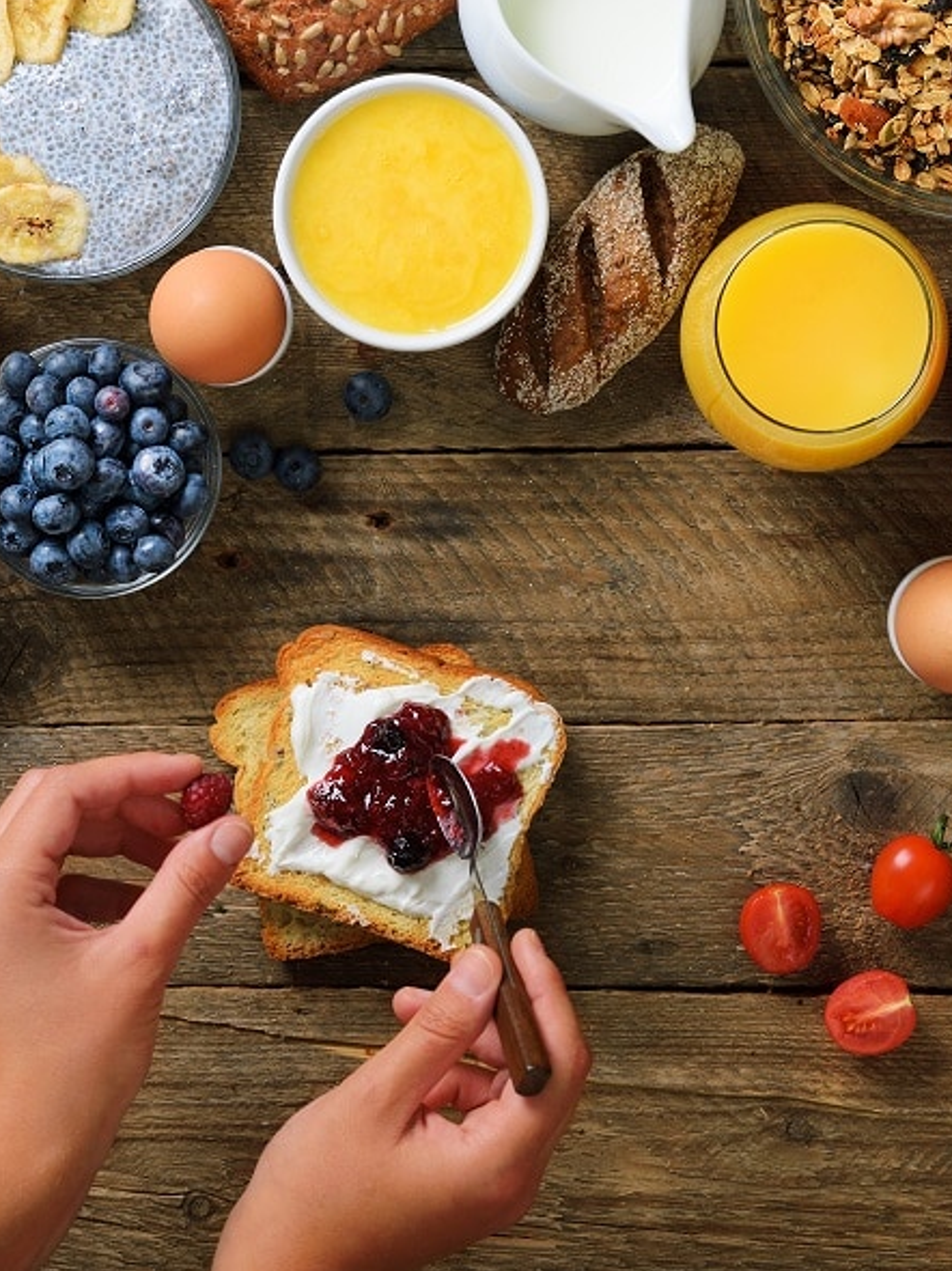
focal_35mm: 101
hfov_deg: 14.6
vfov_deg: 19.5
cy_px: 638
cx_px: 467
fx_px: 3706
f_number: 5
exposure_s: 1/40
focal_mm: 46
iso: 100
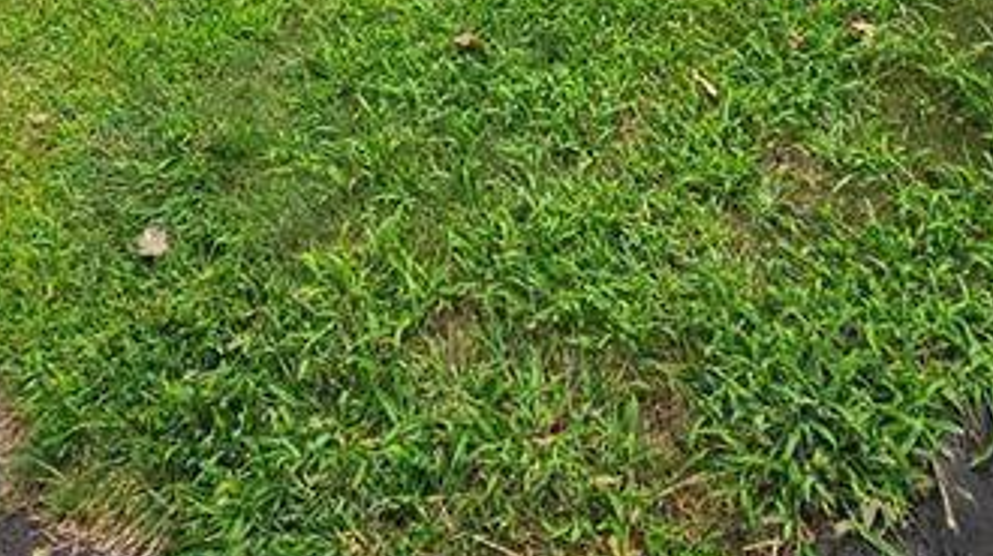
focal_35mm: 33
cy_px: -385
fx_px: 868
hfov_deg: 59.4
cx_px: 445
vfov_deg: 23.4
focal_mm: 2.2
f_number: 2.2
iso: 50
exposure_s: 1/1737
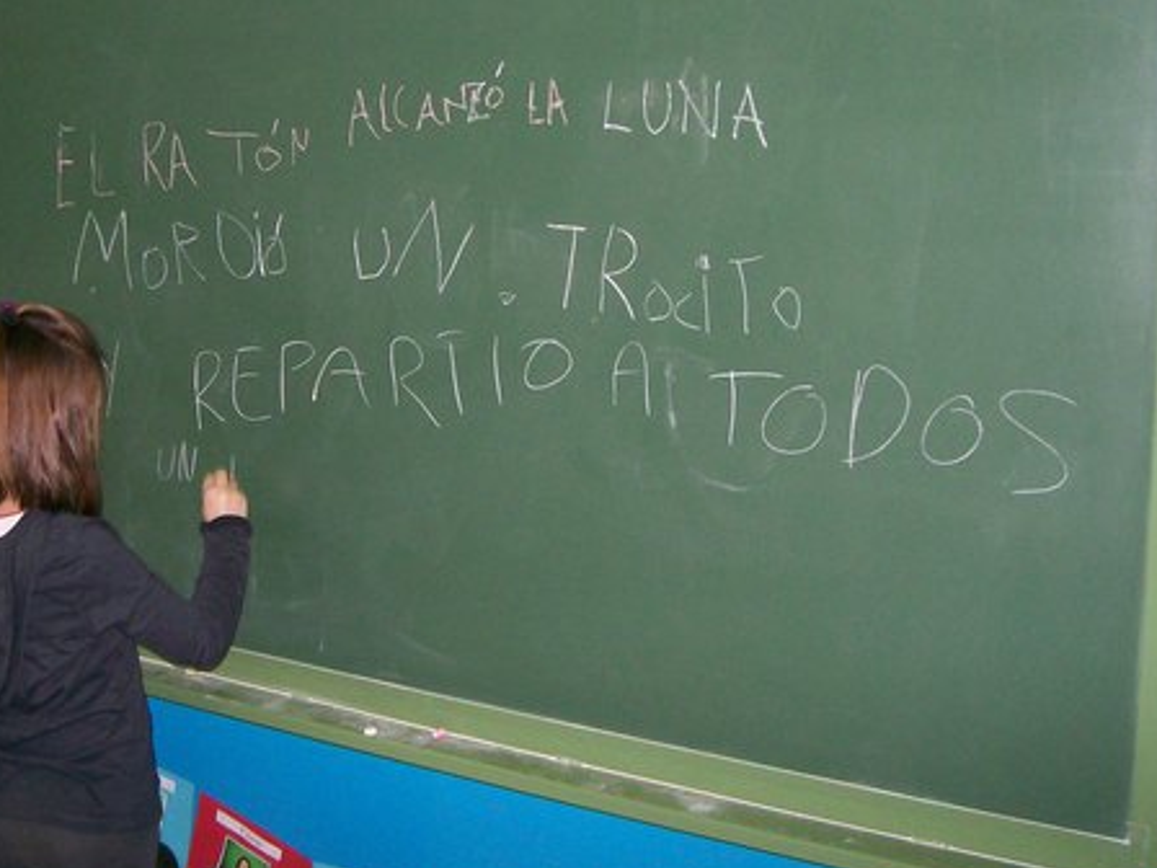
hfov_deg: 38.1
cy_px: 284
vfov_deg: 28.9
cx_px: 478
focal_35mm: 50
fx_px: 1671
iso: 200
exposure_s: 1/64
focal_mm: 5.8
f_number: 2.8
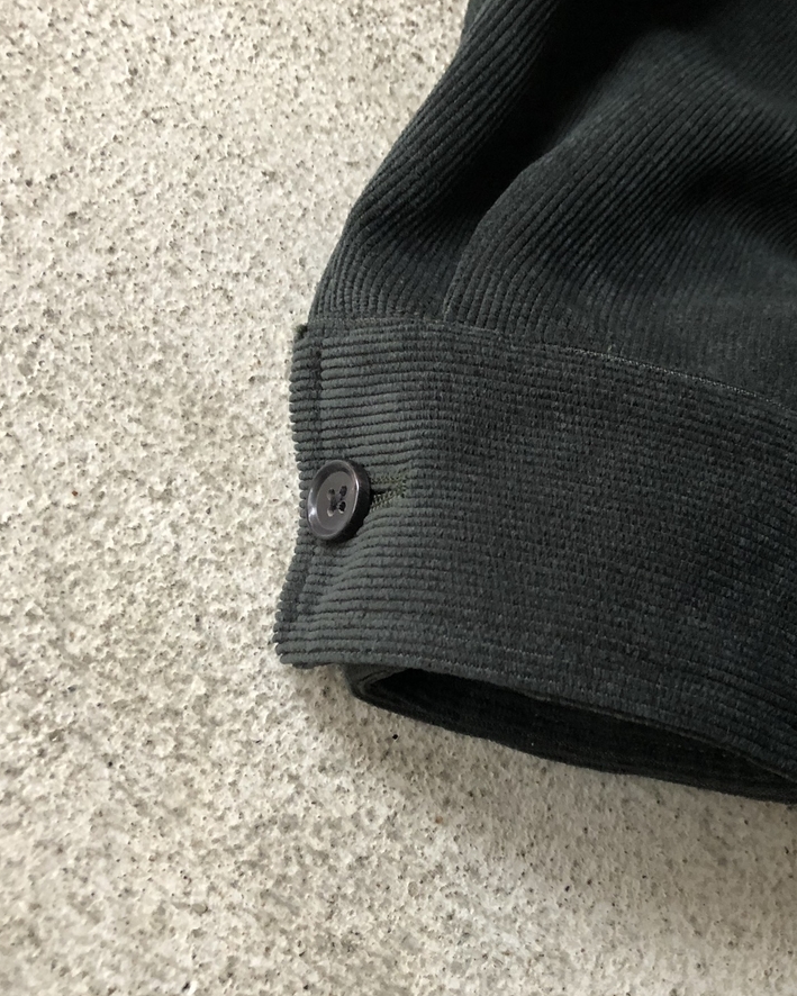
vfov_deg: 49.1
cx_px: 462
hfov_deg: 40.0
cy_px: 500
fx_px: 1091
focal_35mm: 37
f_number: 1.8
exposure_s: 1/7
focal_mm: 4
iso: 100
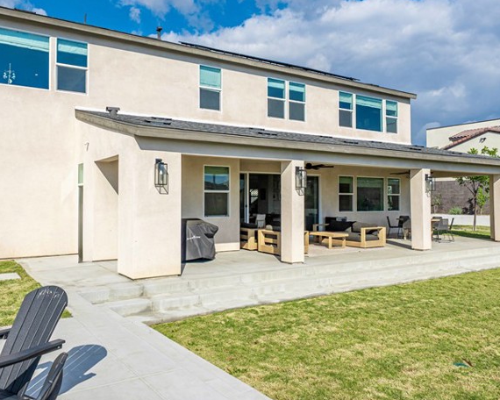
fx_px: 400
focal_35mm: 27
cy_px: 157
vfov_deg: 52.8
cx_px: 209
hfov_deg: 63.7
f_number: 5.6
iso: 320
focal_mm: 16
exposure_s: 1/2500
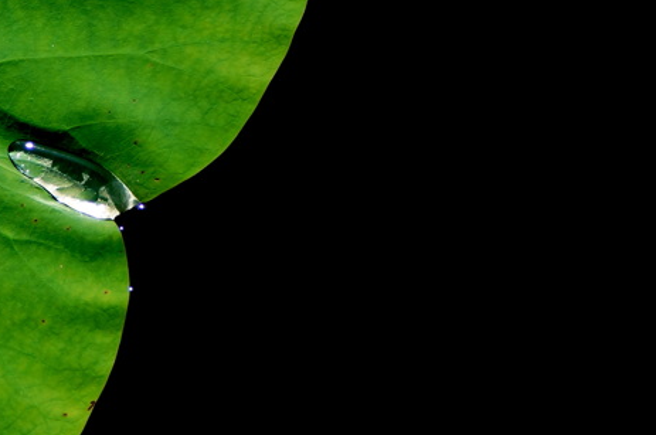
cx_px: 139
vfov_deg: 2.1
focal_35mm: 664
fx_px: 12079
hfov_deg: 3.1
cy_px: 132
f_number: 6.3
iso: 400
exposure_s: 1/1600
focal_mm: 200
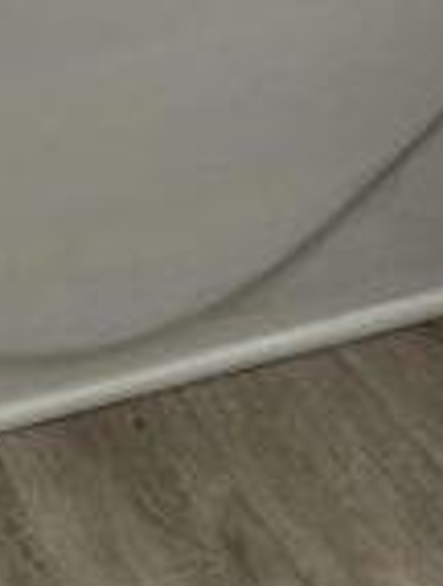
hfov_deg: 12.5
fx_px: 1971
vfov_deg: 14.4
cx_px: 558
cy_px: -537
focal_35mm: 116
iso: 64
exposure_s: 1/60
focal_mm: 4.25
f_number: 1.8
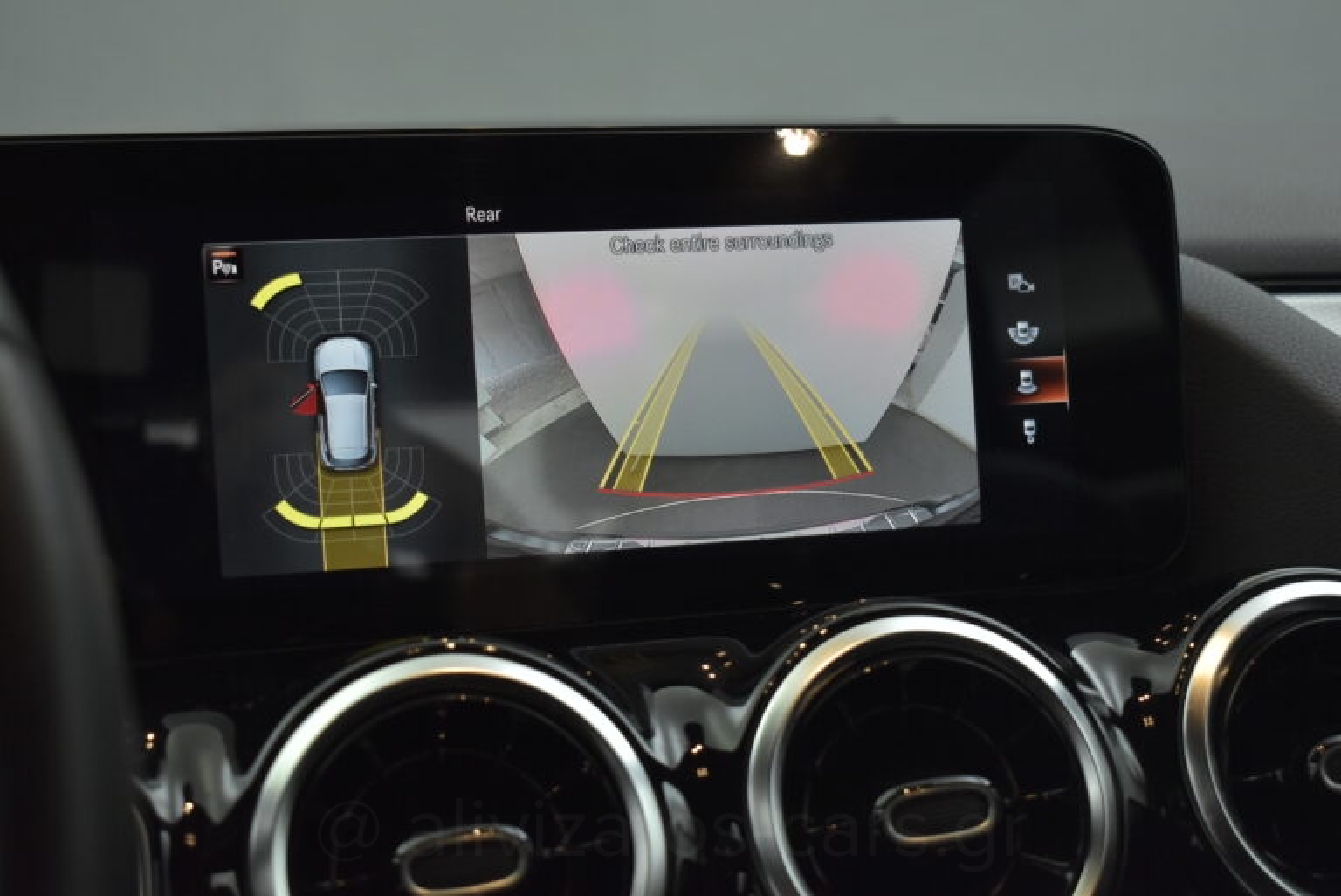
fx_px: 1957
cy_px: 448
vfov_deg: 25.8
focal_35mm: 52
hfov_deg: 37.8
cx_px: 670
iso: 1600
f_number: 4.5
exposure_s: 1/160
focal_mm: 35
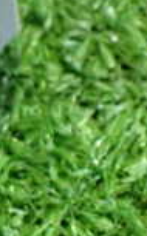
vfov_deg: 16.7
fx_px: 805
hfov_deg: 9.5
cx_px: -183
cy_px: 119
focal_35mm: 125
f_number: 2.3
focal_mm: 5.4
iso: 800
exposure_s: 1/50
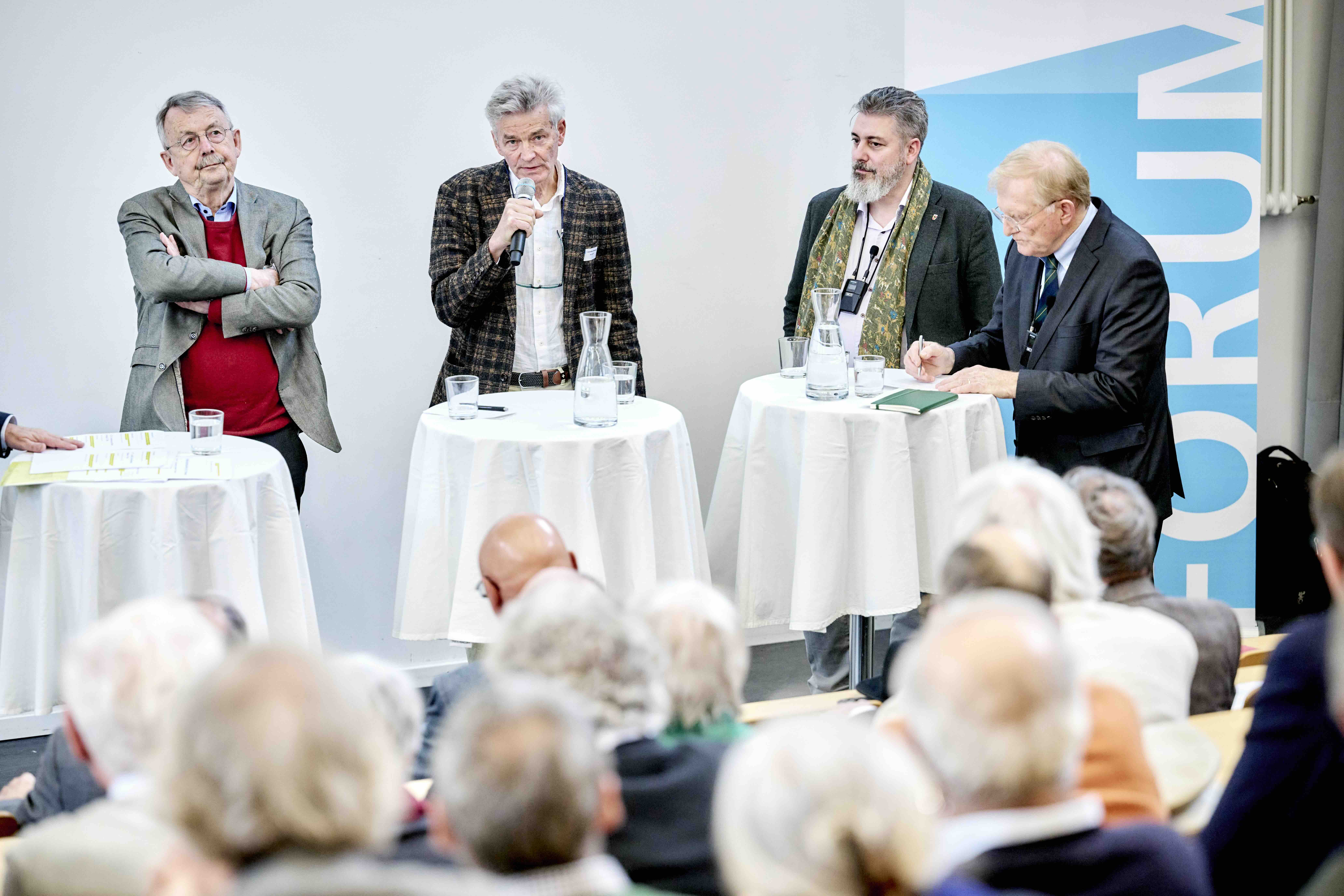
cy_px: 448
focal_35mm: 125
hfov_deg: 16.4
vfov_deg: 11.0
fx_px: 4666
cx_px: 672
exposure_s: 1/250
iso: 3200
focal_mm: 125
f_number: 3.2
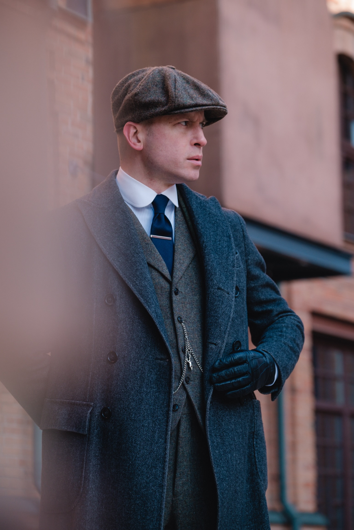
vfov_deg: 16.3
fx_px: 1858
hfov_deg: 10.9
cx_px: 177
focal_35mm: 126
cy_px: 265
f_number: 3.6
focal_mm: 83.8
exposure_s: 1/320
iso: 400
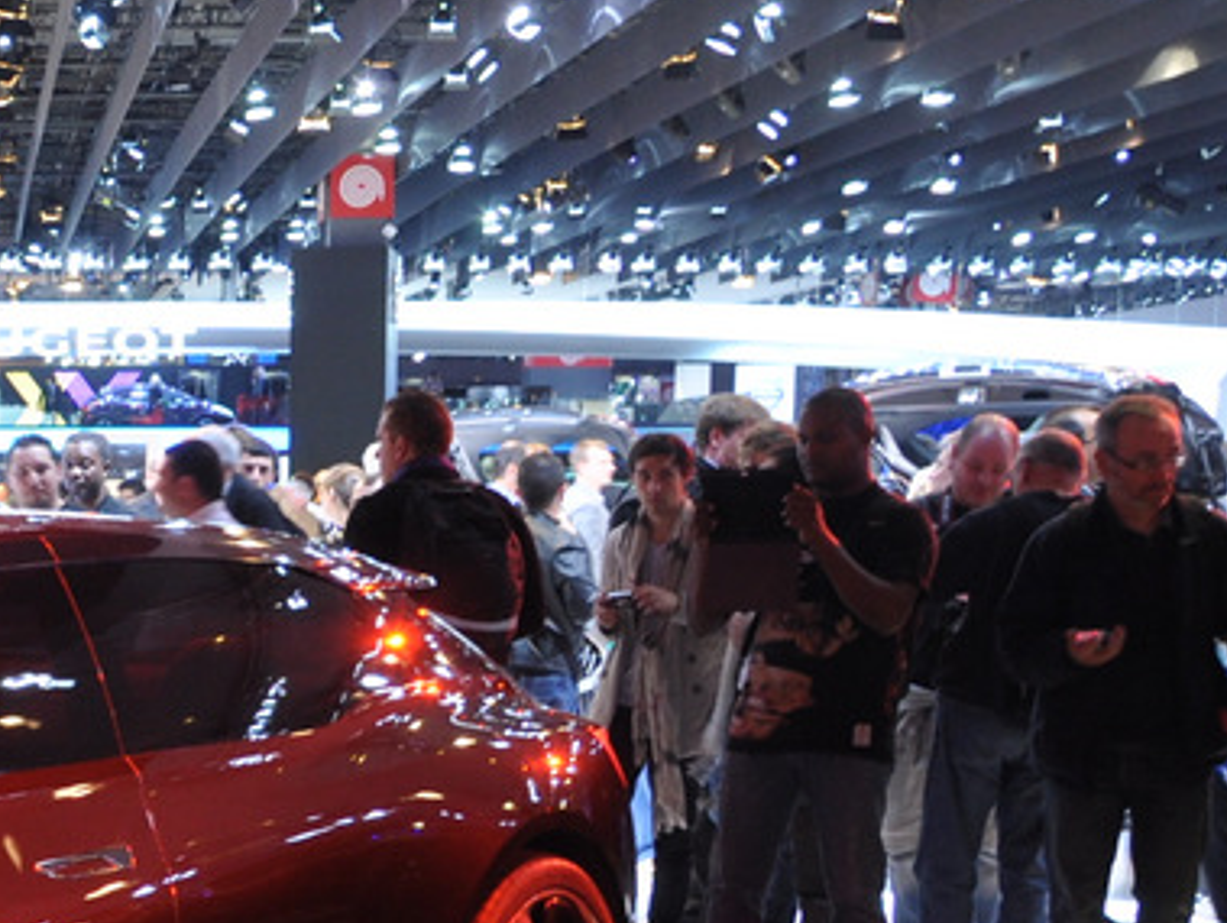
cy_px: 931
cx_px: -612
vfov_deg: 17.6
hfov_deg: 20.4
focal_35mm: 82
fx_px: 2909
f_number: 5
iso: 400
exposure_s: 1/25
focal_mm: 18
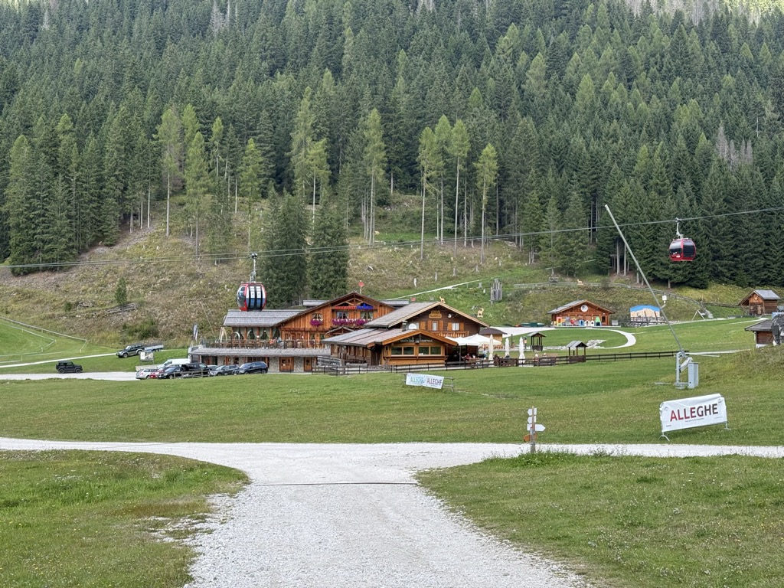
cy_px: 294
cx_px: 392
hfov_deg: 39.7
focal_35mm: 48
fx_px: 1087
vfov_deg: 30.3
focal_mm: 6.76
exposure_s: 1/928
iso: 64
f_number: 1.78
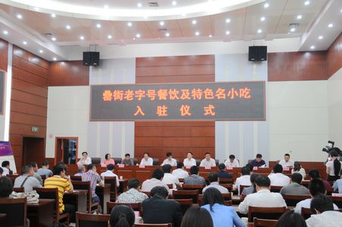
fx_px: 370
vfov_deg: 34.1
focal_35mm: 39
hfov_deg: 49.6
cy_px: 114
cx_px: 171
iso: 200
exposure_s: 1/13
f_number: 3.8
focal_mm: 26
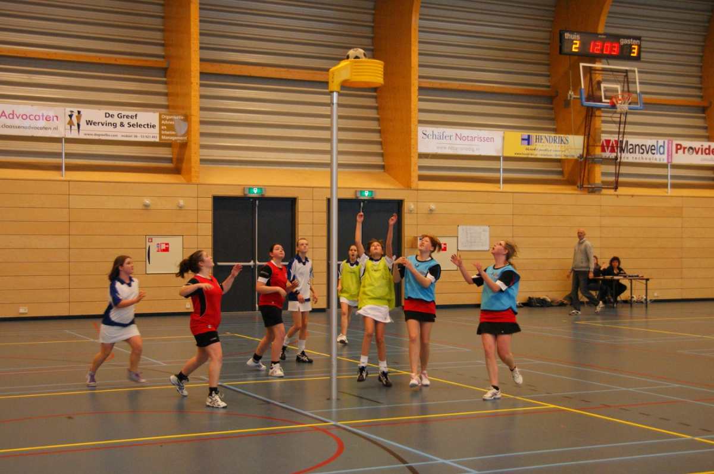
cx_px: 357
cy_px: 237
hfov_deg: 43.7
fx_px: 891
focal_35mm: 45
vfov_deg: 29.8
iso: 800
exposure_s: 1/125
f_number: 4
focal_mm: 30
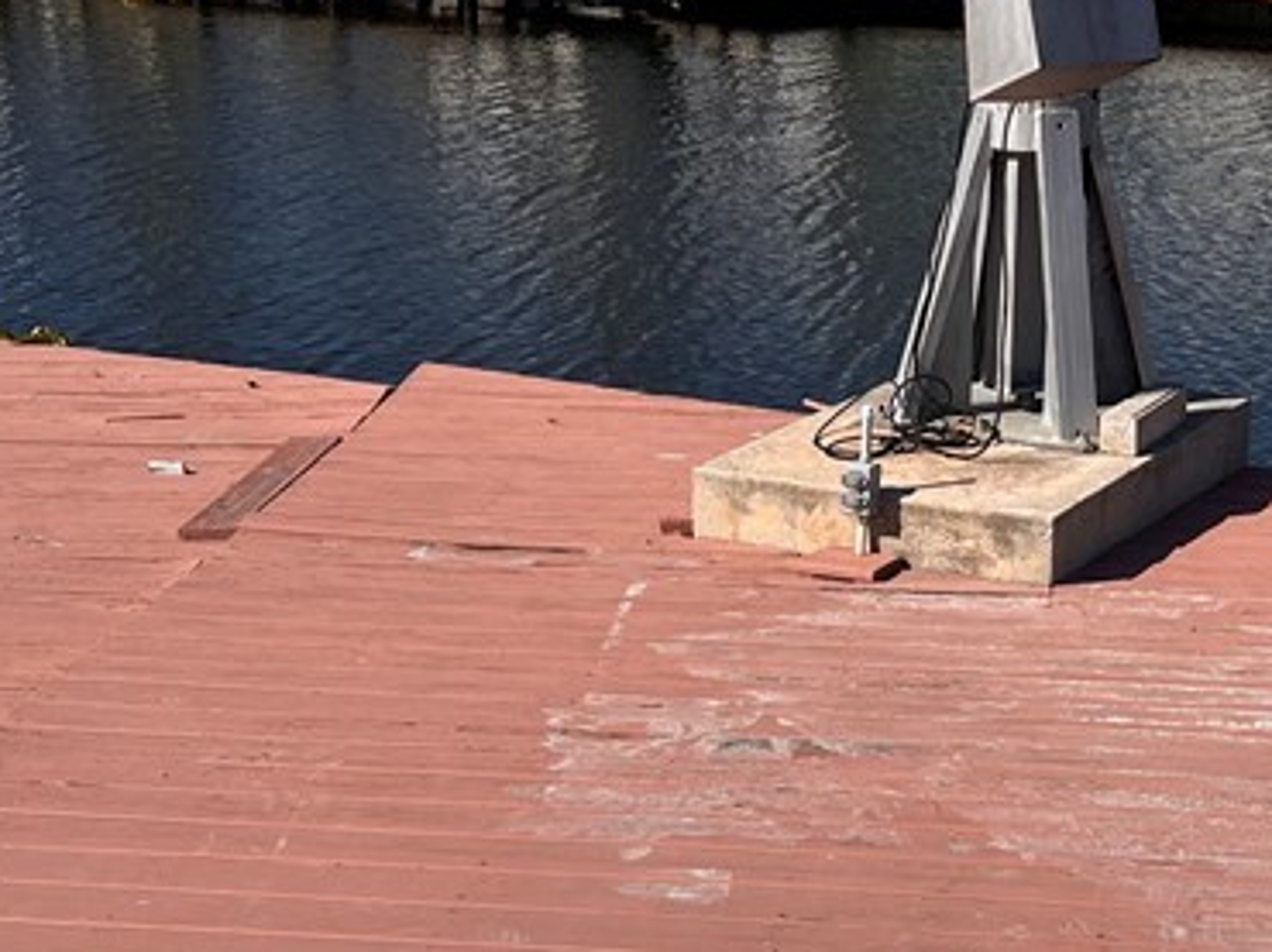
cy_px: 557
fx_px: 2644
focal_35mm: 72
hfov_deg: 26.8
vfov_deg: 20.4
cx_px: 894
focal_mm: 5.7
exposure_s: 1/6579
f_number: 1.5
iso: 50
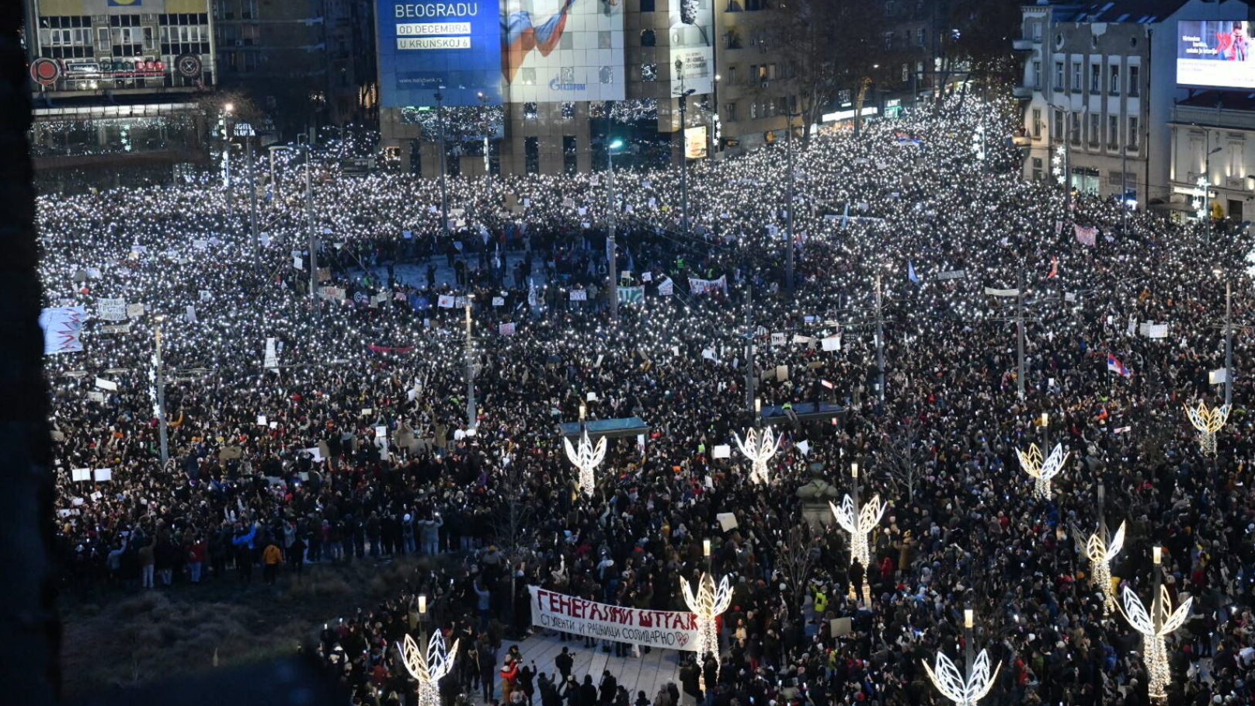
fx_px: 2096
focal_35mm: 63
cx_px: 628
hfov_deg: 33.3
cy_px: 292
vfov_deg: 19.1
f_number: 4.5
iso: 6400
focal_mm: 60
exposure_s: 1/200
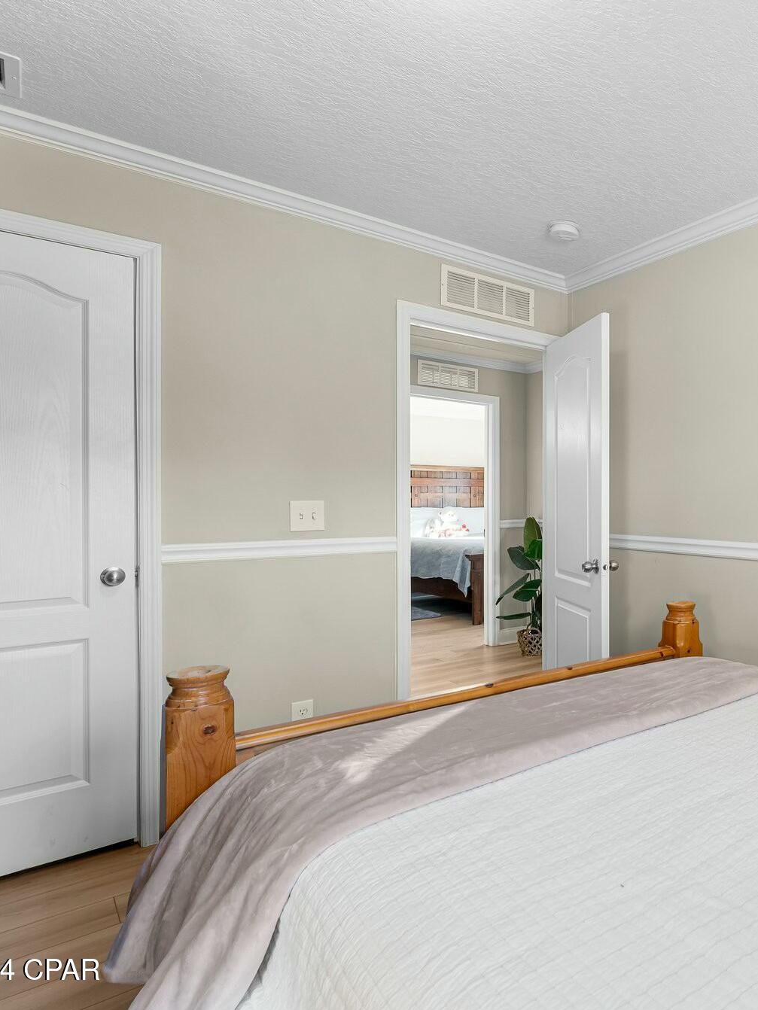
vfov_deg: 75.6
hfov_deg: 52.3
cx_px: 697
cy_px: 503
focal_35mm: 22
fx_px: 651
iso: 400
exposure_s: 1/10
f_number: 8
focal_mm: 15.2
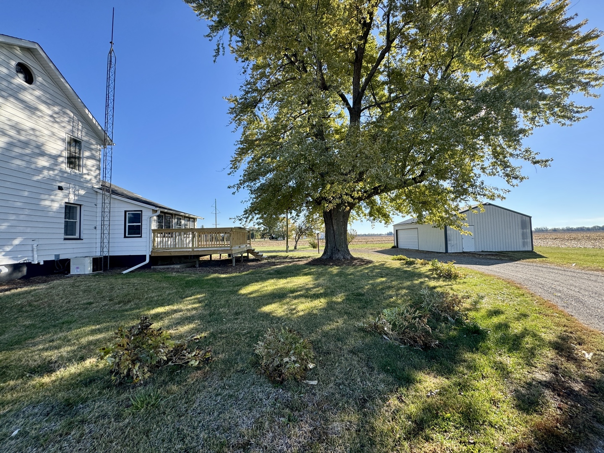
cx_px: 302
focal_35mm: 14
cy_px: 226
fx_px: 244
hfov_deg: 102.1
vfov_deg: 85.7
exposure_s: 1/620
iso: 40
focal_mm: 2.22
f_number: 2.2
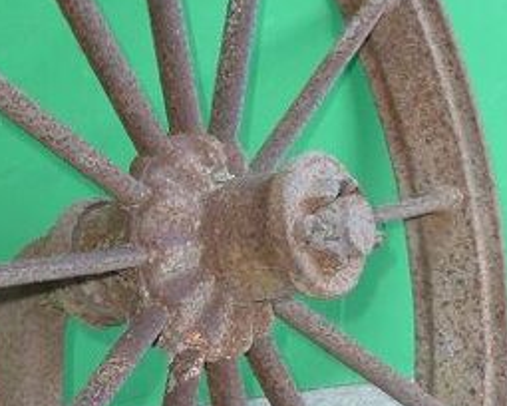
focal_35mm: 98
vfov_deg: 15.7
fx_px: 1471
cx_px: 103
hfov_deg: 19.4
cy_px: 269
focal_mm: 6.5
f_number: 3.6
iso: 125
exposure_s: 1/30
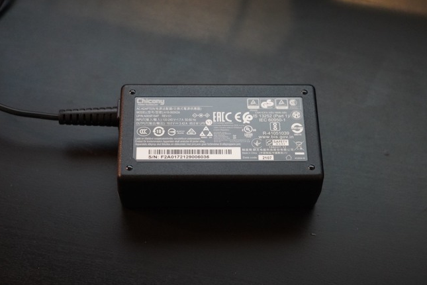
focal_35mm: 67
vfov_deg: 20.3
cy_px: 133
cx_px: 215
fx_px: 795
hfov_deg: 30.1
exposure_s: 1/60
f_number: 5.6
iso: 8000
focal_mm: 60
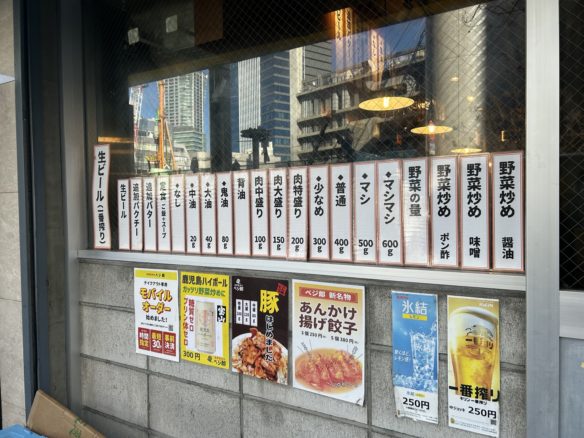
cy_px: 219
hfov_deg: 67.3
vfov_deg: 53.1
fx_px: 439
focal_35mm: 26
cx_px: 292
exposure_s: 1/572
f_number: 1.5
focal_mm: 5.7
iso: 50
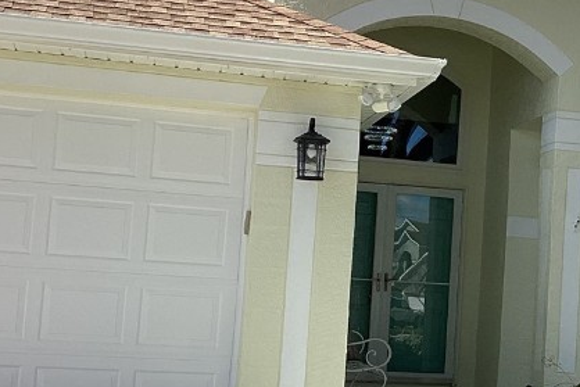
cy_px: 222
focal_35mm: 79
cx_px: 519
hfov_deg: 24.9
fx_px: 1273
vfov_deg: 17.3
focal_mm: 3.3
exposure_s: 1/1181
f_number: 2.4
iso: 25
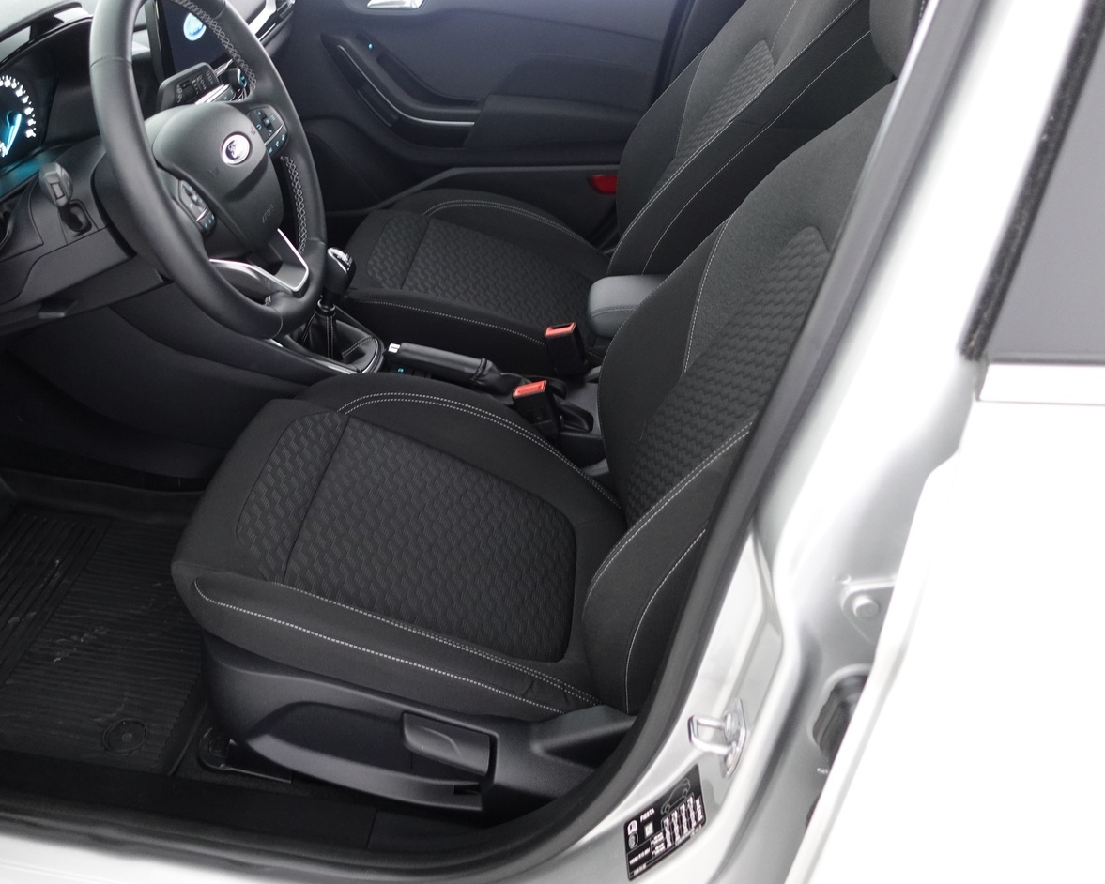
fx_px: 1014
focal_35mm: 31
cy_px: 404
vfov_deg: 47.1
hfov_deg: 56.6
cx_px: 422
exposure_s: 1/20
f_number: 1.8
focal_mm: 9.4
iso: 800
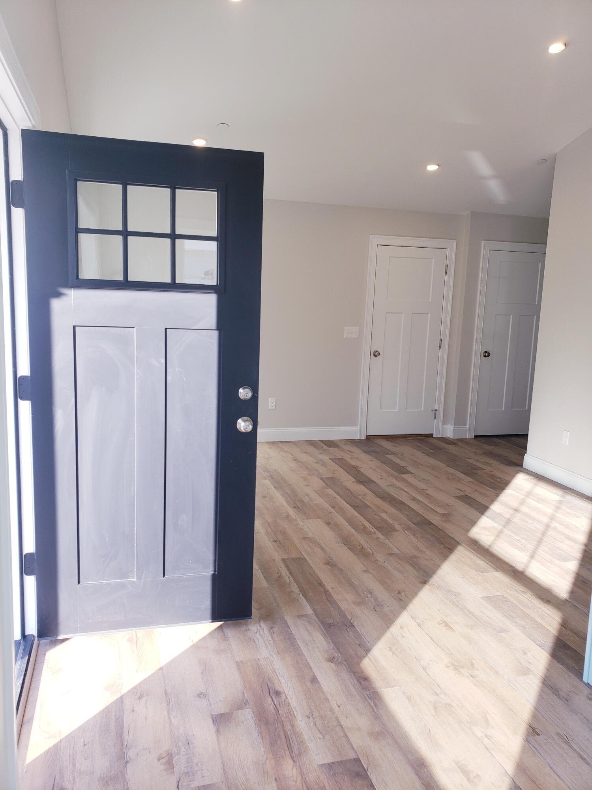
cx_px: 296
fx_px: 593
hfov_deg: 53.1
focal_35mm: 26
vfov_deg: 67.3
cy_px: 395
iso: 50
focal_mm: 4.3
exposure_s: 1/120
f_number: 2.4
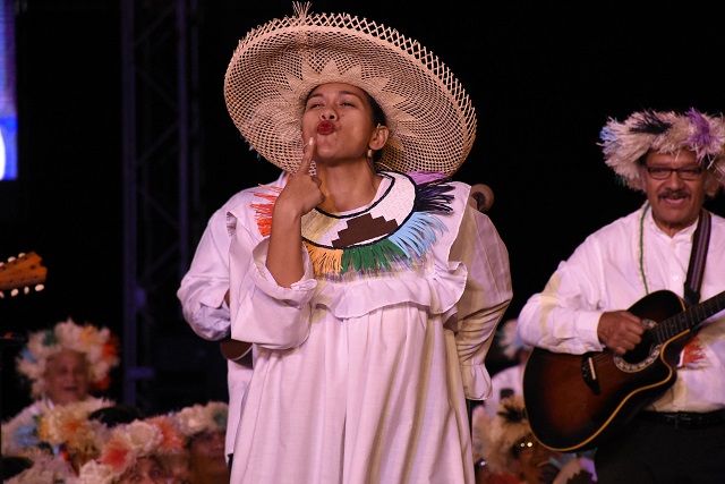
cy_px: 242
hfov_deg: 9.8
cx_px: 362
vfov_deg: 6.5
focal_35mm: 210
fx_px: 4230
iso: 6400
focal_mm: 140
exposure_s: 1/320
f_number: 7.1
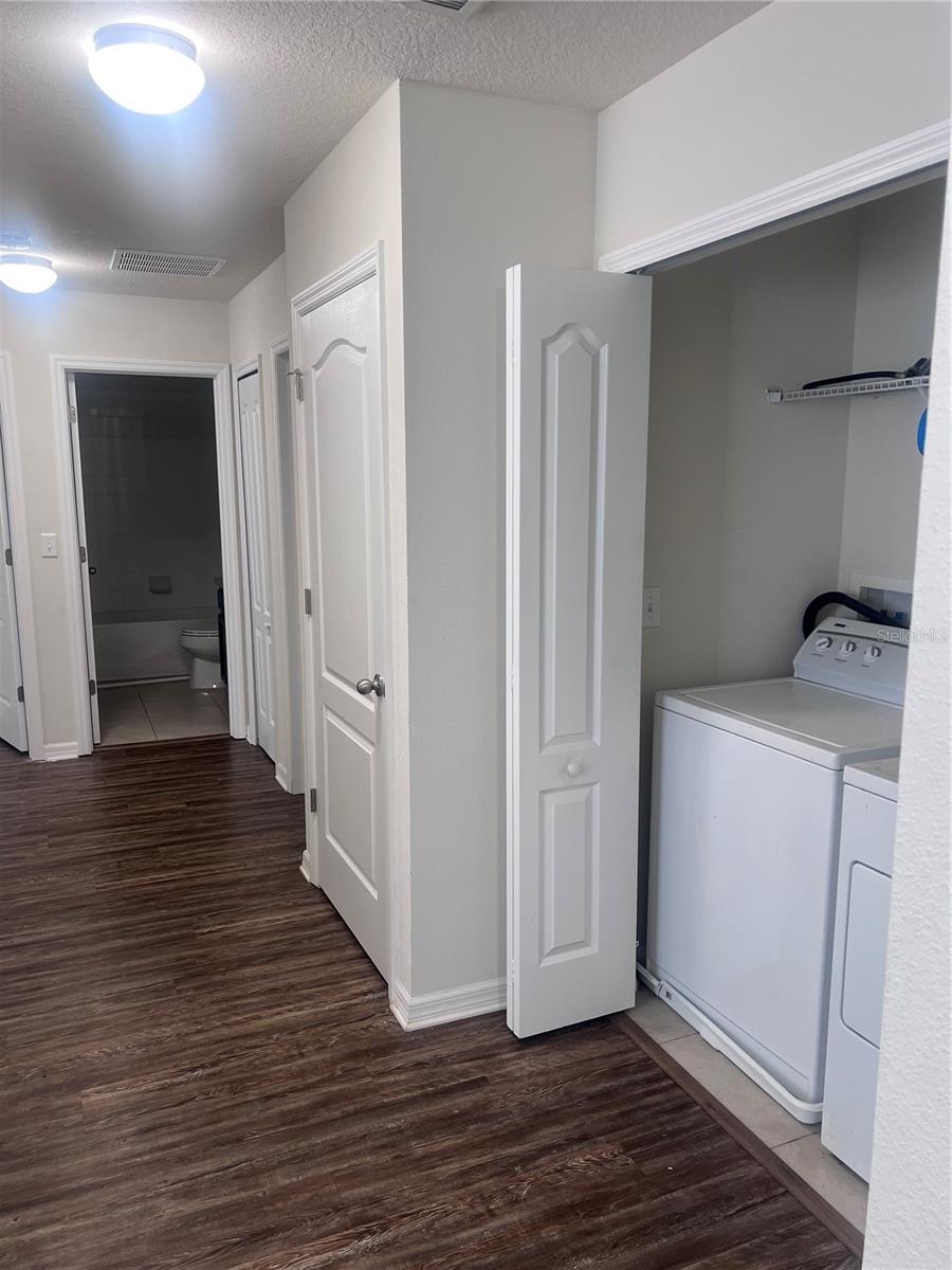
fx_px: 953
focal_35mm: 26
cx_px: 476
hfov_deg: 53.1
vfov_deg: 67.3
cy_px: 635
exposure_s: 1/60
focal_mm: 5.7
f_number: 1.5
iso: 80
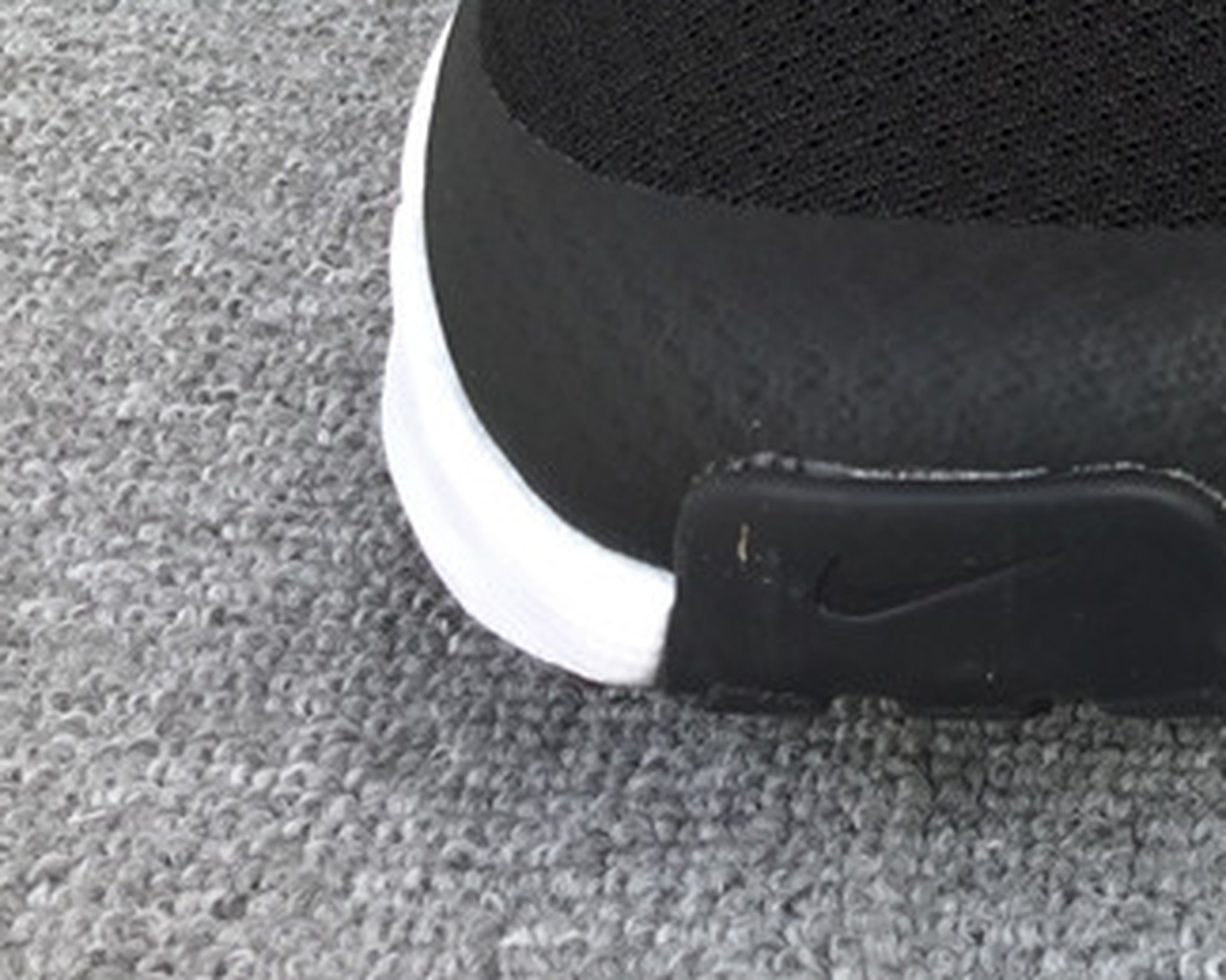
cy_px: -199
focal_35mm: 84
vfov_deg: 17.4
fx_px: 3047
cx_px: 1654
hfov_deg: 20.5
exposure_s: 1/100
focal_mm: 3.3
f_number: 2.4
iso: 25
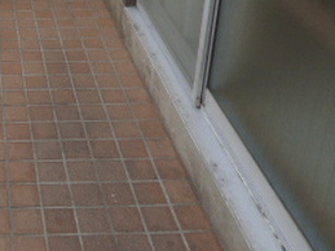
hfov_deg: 31.7
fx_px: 522
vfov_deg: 23.5
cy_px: -83
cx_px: -28
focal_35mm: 54
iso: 100
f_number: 2.8
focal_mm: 3.58
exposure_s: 1/800
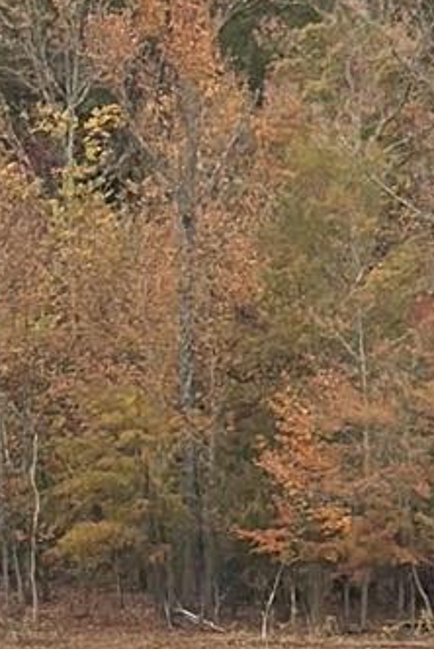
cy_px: 886
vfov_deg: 5.9
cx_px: 1103
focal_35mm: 346
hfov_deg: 3.9
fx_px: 6243
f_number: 1.78
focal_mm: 6.86
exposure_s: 1/1953
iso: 80
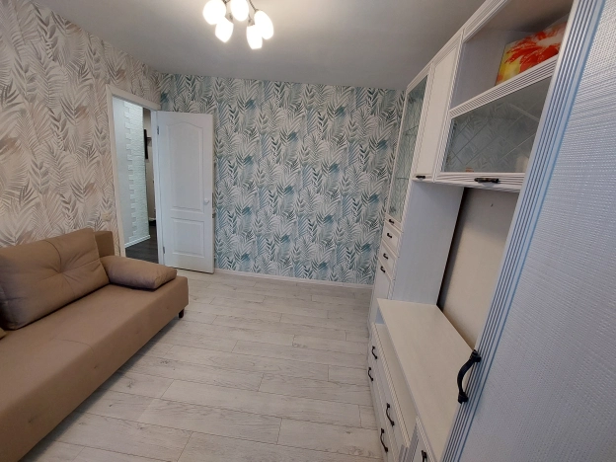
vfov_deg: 89.9
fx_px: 231
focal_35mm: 13
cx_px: 308
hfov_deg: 106.2
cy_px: 231
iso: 160
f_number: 2.2
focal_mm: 1.74
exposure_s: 1/50
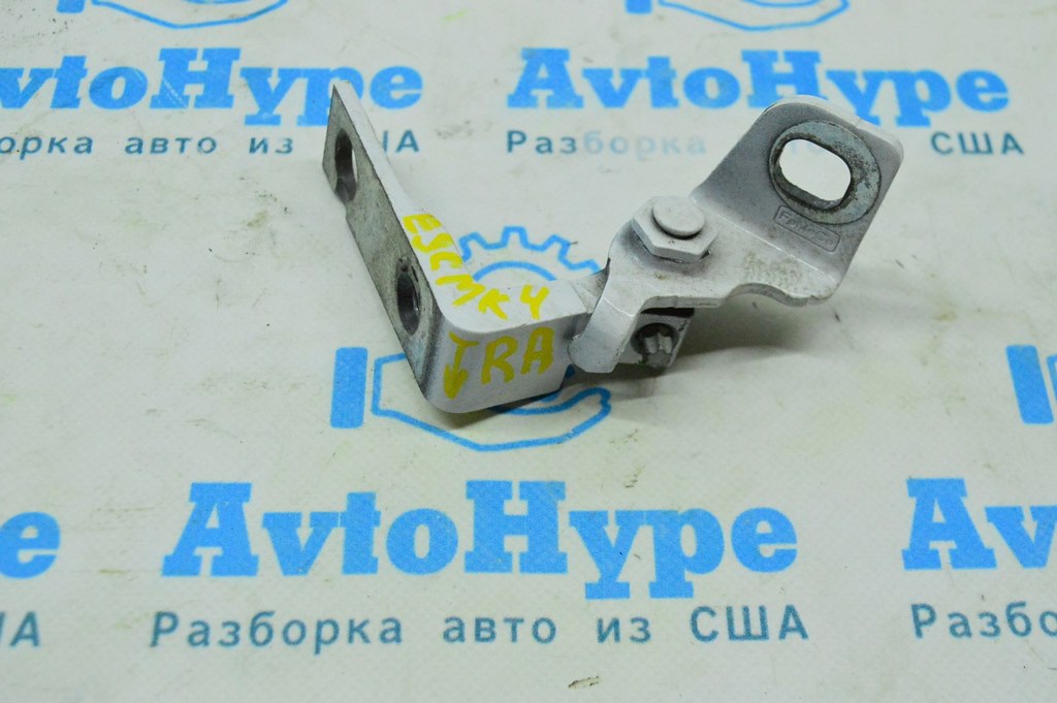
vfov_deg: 28.9
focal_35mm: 46
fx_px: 1364
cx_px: 528
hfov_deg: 42.4
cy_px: 352
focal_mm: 31
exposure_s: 1/640
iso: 6400
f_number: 6.3
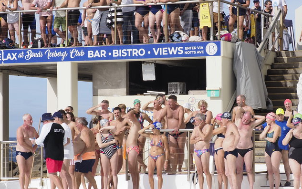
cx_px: 118
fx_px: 1103
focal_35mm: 134
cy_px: 85
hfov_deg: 15.6
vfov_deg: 9.8
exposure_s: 1/400
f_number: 10
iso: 200
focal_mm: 40
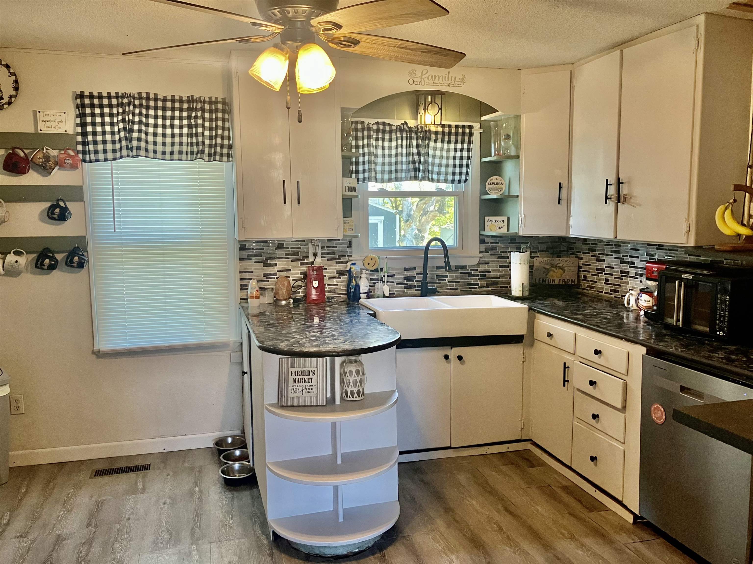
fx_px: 609
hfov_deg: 63.4
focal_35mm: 28
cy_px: 282
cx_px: 376
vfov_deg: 49.7
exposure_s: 1/60
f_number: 1.8
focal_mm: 3.99
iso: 160
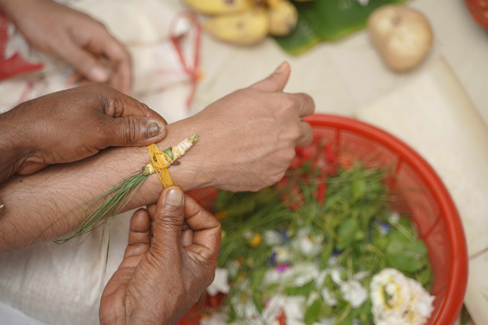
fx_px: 1030
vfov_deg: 17.9
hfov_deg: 26.7
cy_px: 160
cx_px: 241
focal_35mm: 76
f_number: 2.8
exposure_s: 1/160
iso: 400
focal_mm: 75
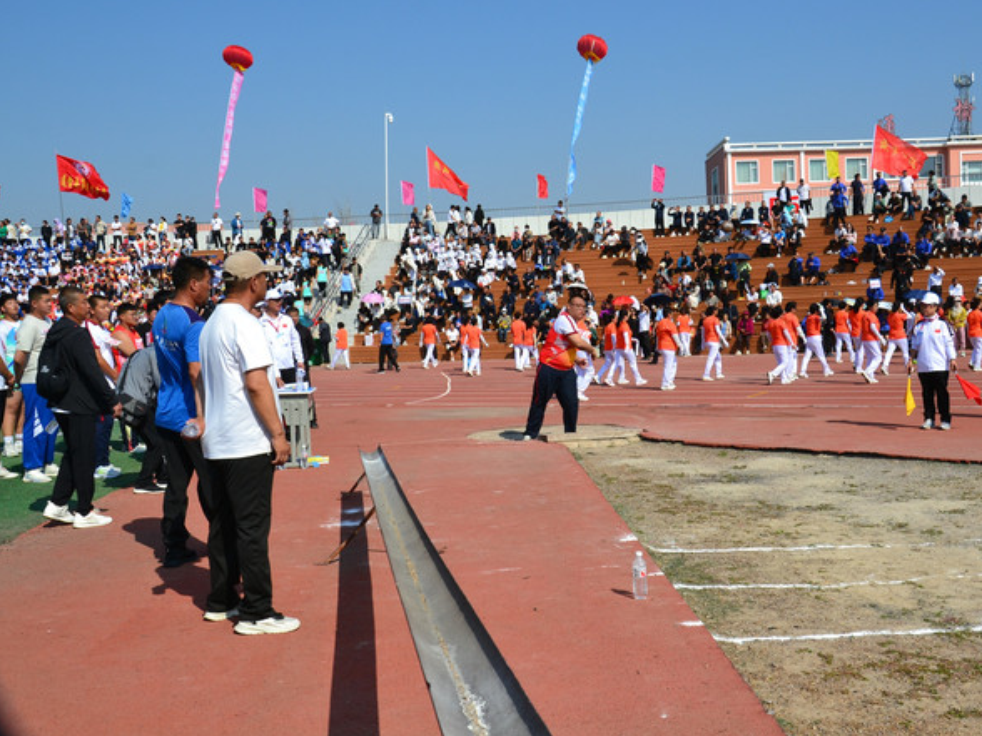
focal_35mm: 40
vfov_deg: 36.0
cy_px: 371
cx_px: 551
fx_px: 1135
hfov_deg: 46.7
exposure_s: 1/500
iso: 250
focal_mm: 24
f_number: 11
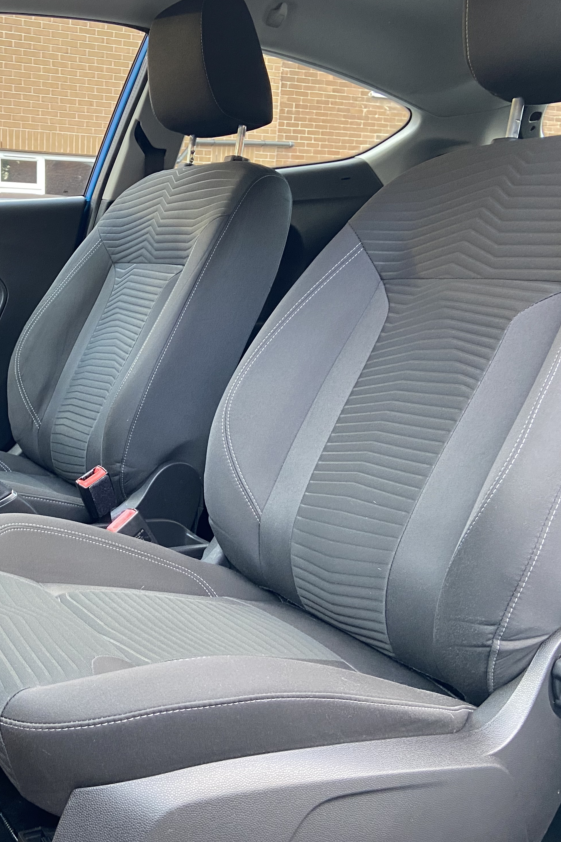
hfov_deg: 34.3
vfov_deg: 51.9
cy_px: 423
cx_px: 75
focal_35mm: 37
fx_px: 865
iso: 200
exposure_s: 1/60
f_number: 1.8
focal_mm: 4.25
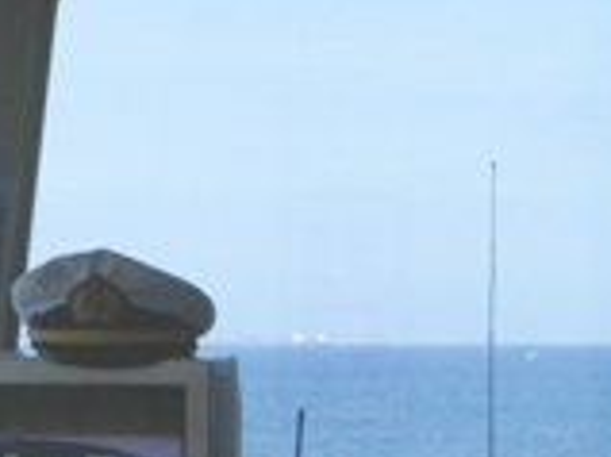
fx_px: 3827
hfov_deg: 9.1
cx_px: 169
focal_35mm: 217
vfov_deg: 6.8
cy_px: 330
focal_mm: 13.7
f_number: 4.6
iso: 100
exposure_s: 1/250
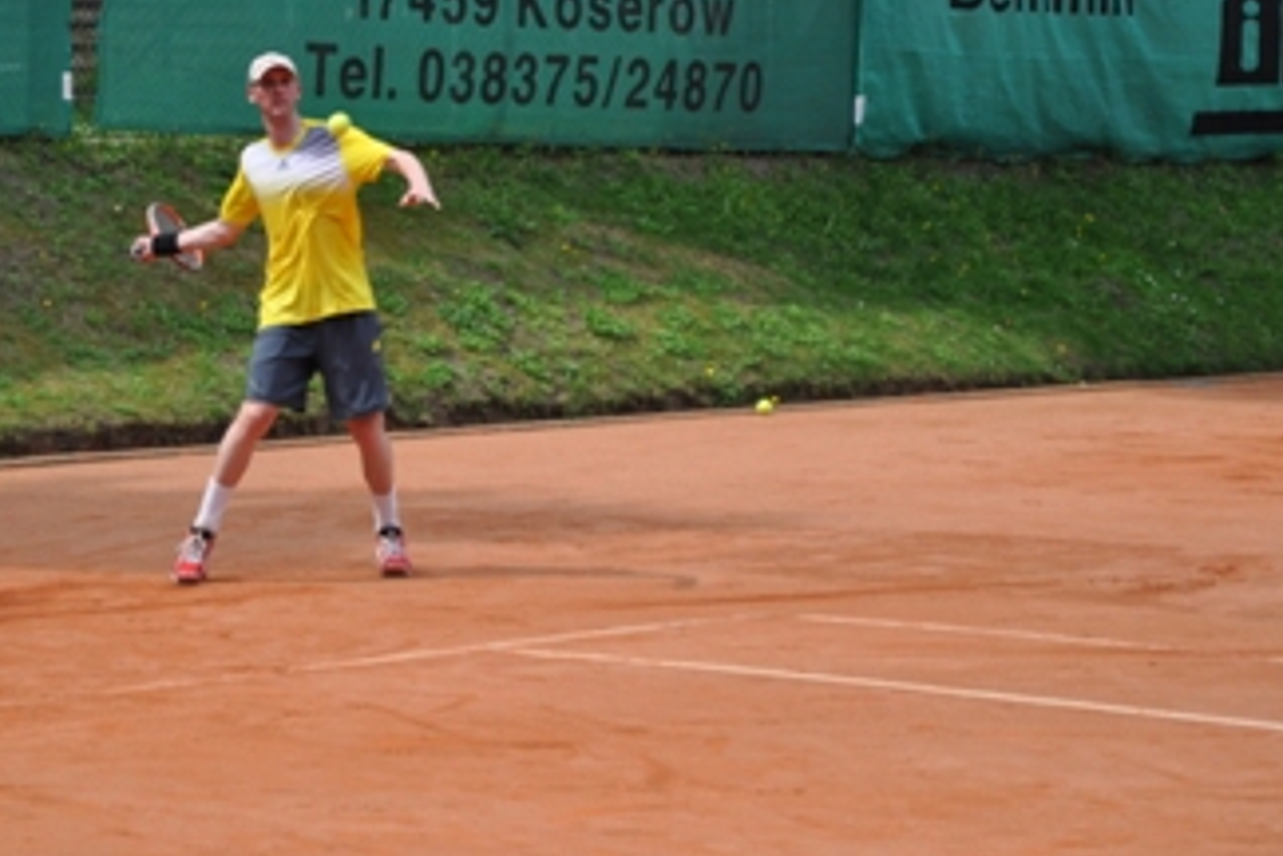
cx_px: 554
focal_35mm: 203
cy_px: 289
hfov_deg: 10.1
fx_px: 7234
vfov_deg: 6.8
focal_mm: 98
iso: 400
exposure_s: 1/1000
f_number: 5.6
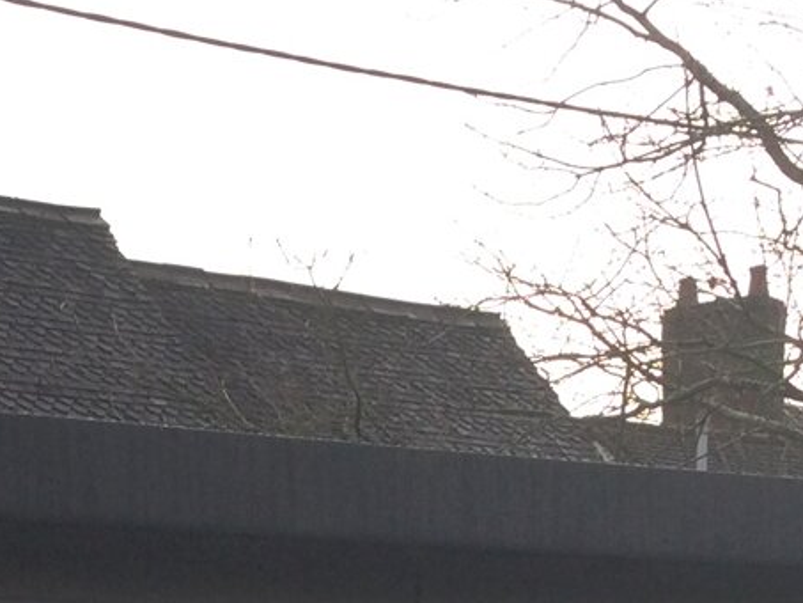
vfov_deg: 9.9
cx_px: 190
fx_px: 3248
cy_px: 1185
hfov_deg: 14.0
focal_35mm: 140
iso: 25
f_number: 2.4
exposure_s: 1/337
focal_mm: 3.3
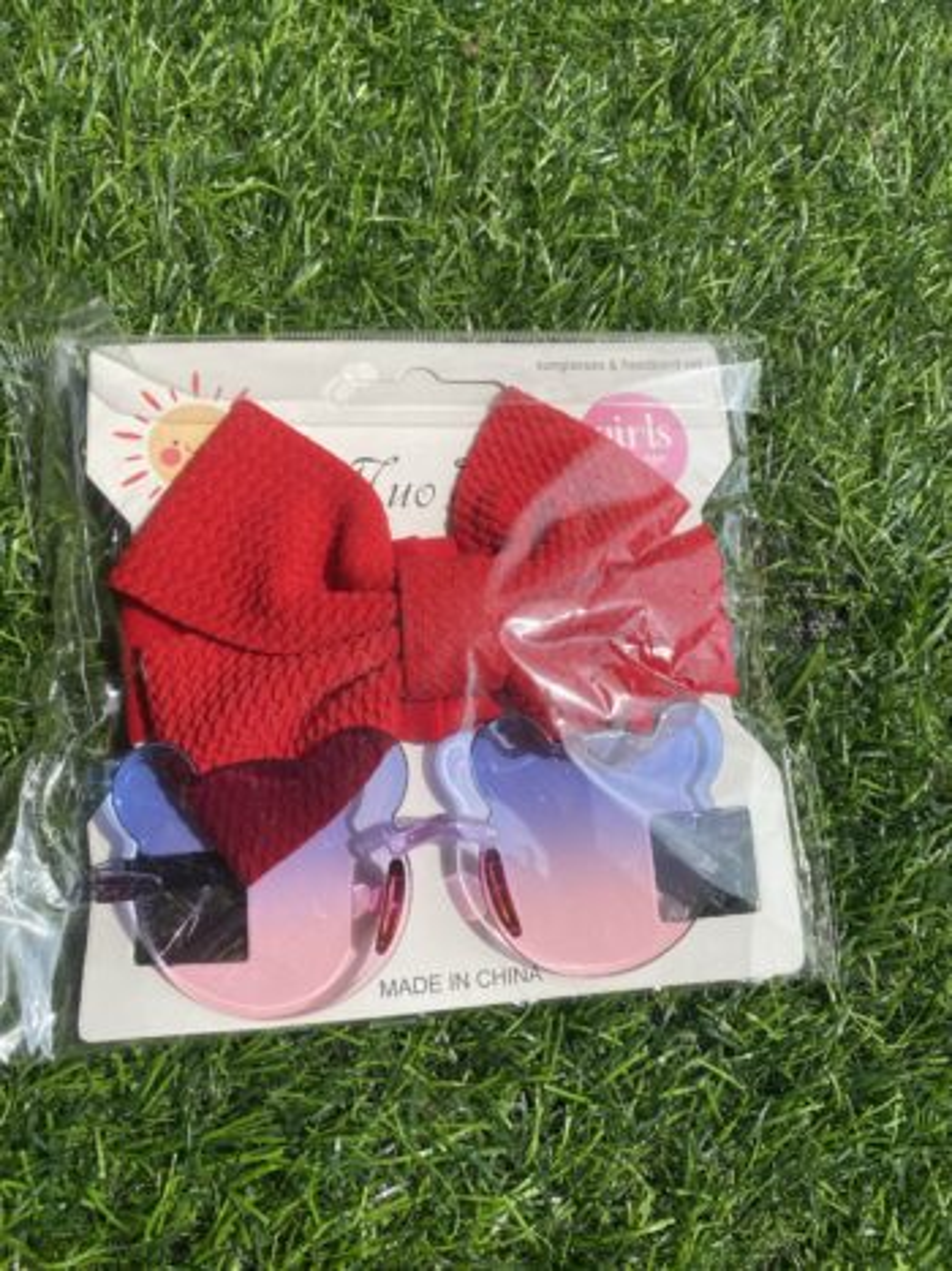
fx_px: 954
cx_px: 476
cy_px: 636
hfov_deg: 53.0
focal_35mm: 26
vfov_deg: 67.3
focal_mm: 4.25
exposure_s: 1/3205
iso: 32
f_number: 1.8
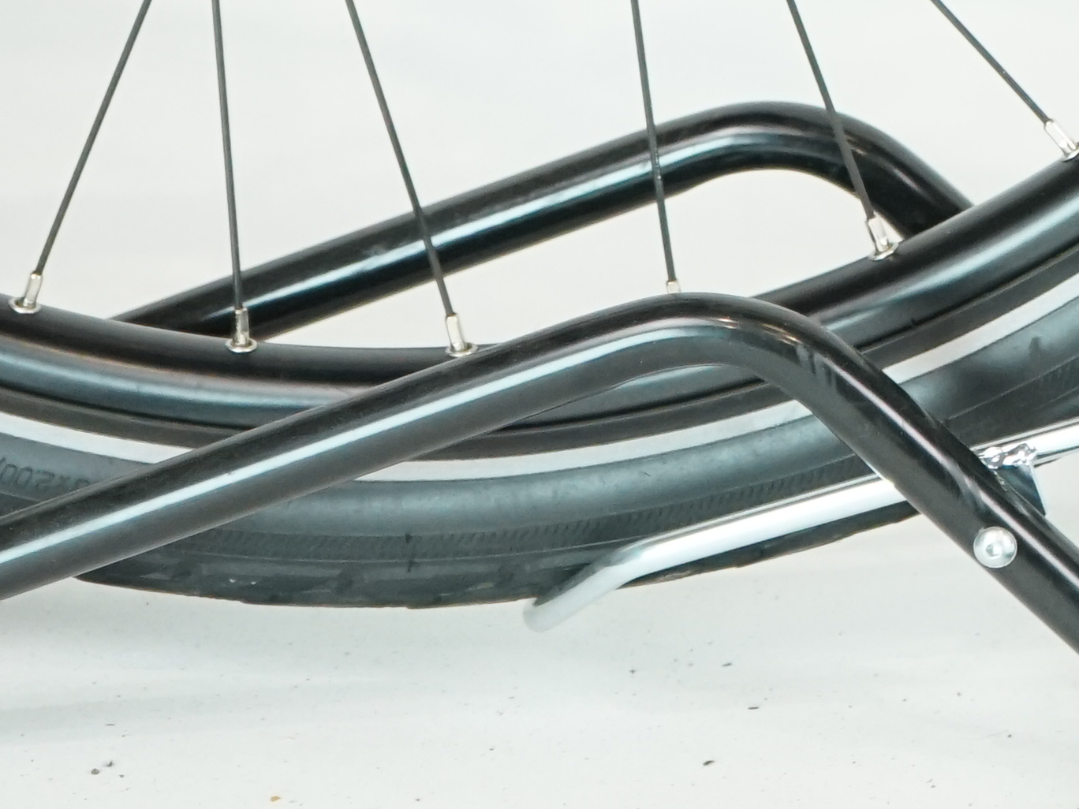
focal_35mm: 253
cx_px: 1588
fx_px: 7886
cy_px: -574
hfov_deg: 7.7
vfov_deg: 5.8
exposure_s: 1/200
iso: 2000
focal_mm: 60
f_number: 5
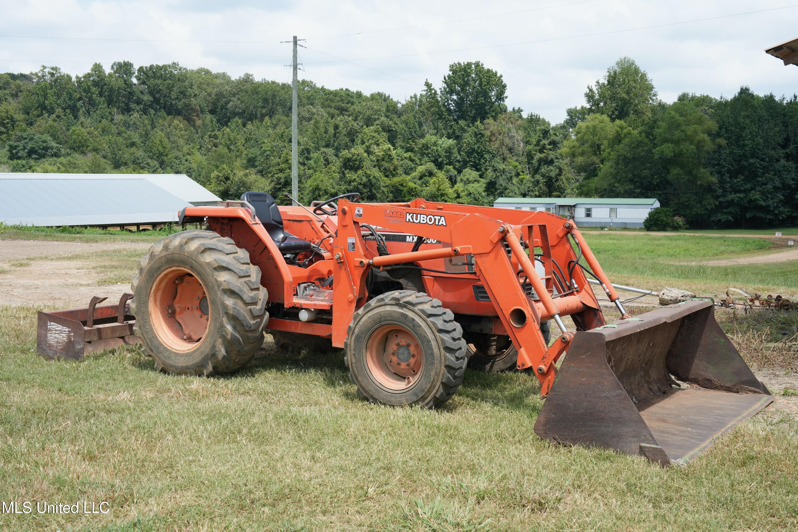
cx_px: 399
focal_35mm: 43
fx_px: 953
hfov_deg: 45.4
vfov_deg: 31.2
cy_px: 266
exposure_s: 1/400
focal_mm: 43
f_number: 8
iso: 320
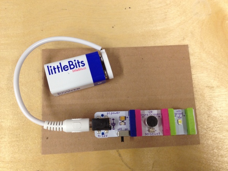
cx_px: 114
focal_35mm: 35
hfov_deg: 52.6
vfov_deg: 40.7
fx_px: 231
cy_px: 86
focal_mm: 4.28
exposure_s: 1/20
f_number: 2.4
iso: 125
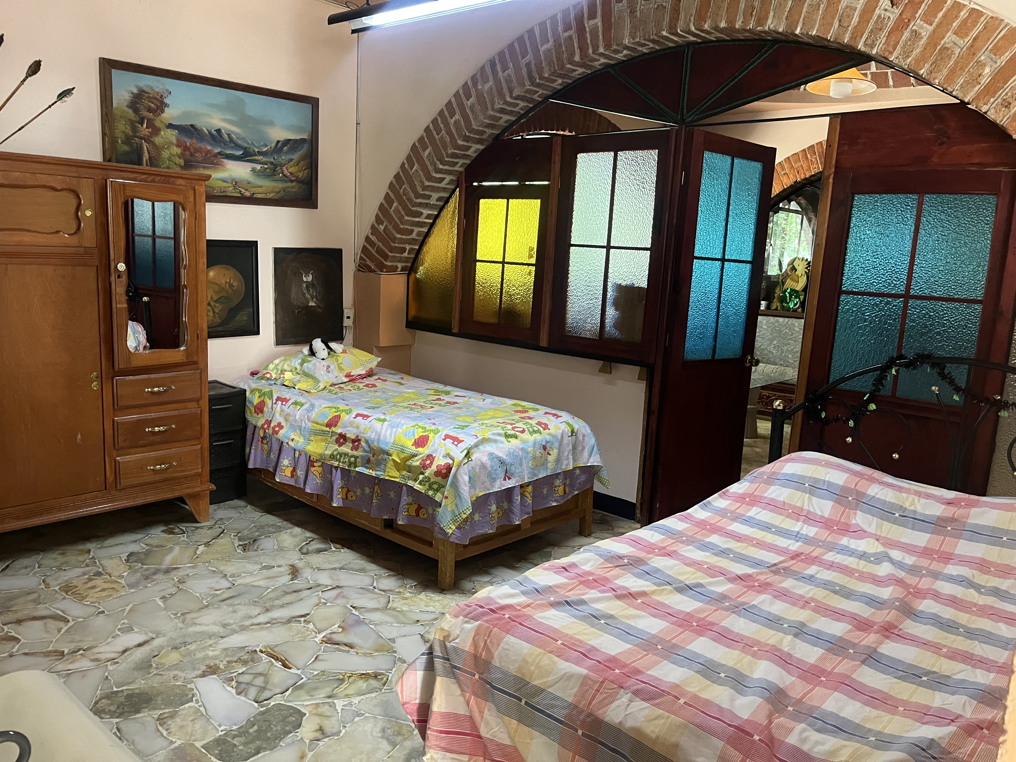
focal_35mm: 26
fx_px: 763
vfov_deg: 53.1
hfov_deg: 67.3
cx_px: 508
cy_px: 381
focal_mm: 5.1
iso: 500
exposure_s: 1/60
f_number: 1.6
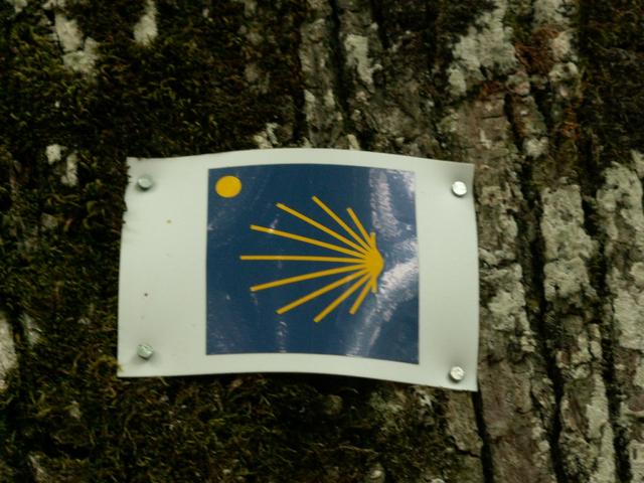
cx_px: 322
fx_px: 2195
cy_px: 242
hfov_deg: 16.7
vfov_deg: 12.6
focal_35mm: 118
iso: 125
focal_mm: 19.28
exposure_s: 1/40
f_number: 4
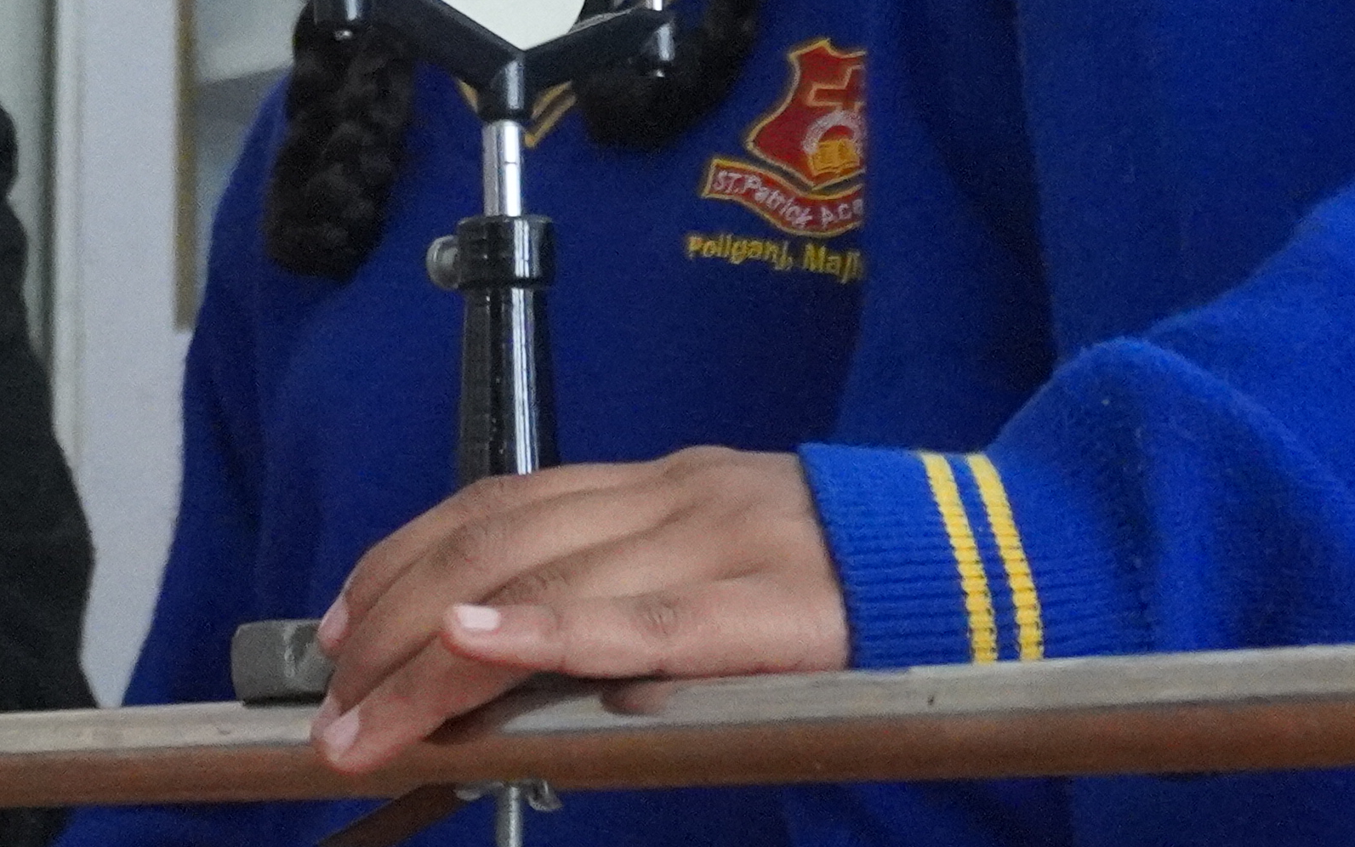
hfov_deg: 14.4
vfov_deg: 9.0
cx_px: 83
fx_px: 5315
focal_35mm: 144
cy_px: -183
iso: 4000
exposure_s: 1/160
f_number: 4.5
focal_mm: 25
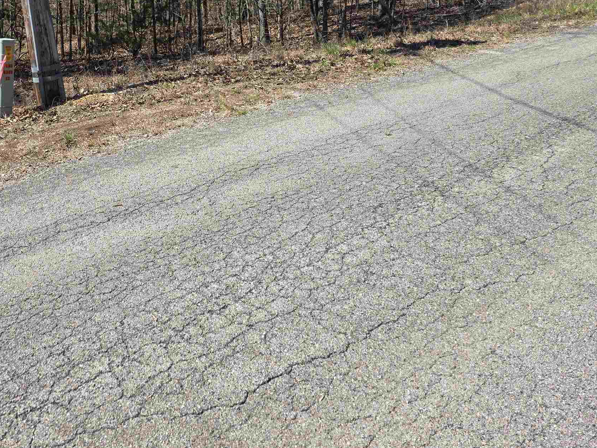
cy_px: 49
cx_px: 191
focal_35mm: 42
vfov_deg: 32.7
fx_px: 724
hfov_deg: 44.0
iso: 80
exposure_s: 1/3418
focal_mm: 6.3
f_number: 1.7
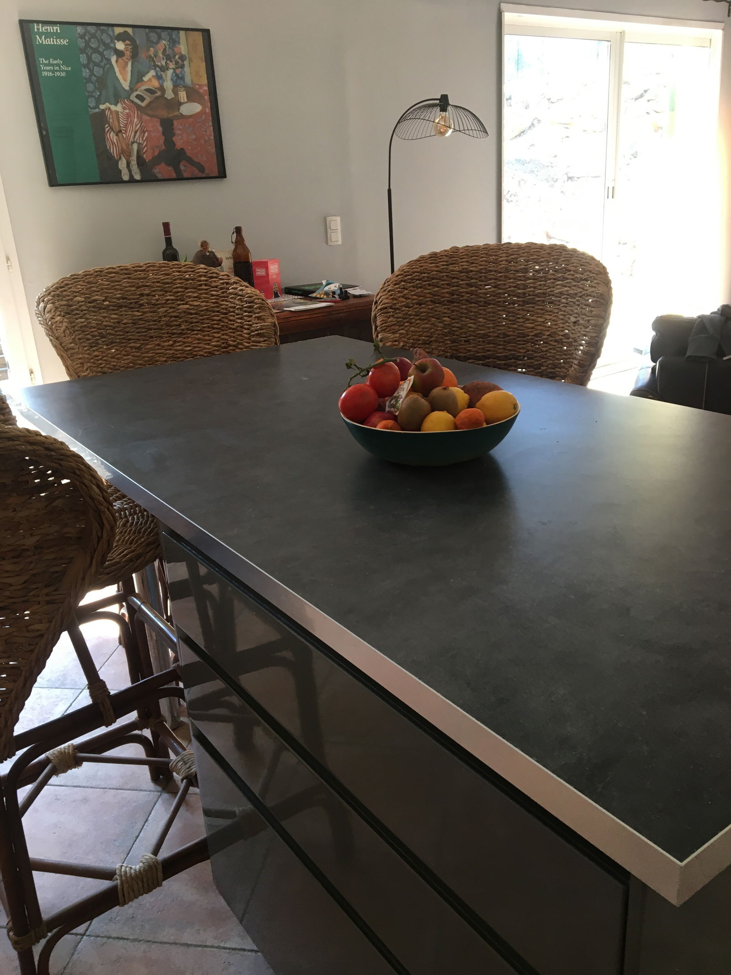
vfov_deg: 61.7
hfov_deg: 48.2
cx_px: 366
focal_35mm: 29
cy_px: 488
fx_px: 816
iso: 40
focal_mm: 4.15
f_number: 2.2
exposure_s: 1/33
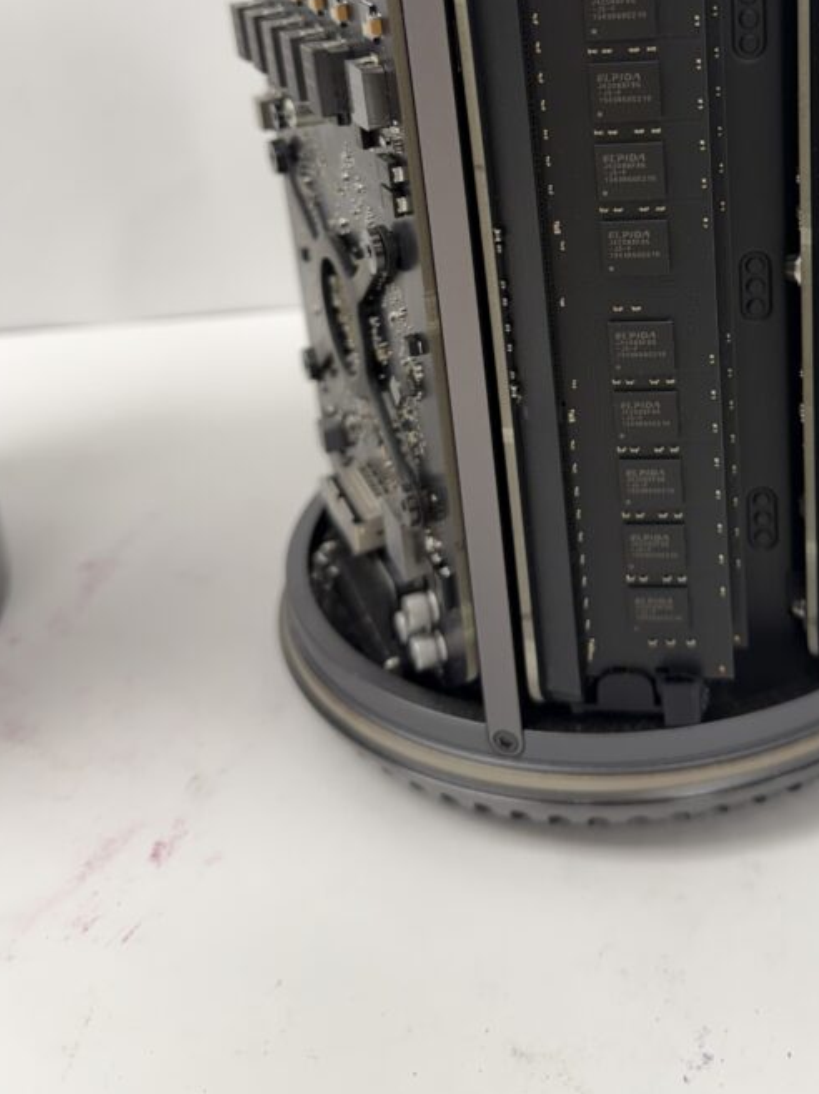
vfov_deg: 46.1
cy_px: 269
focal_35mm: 39
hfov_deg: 35.7
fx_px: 1231
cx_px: 648
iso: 100
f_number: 1.78
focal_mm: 6.76
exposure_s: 1/120
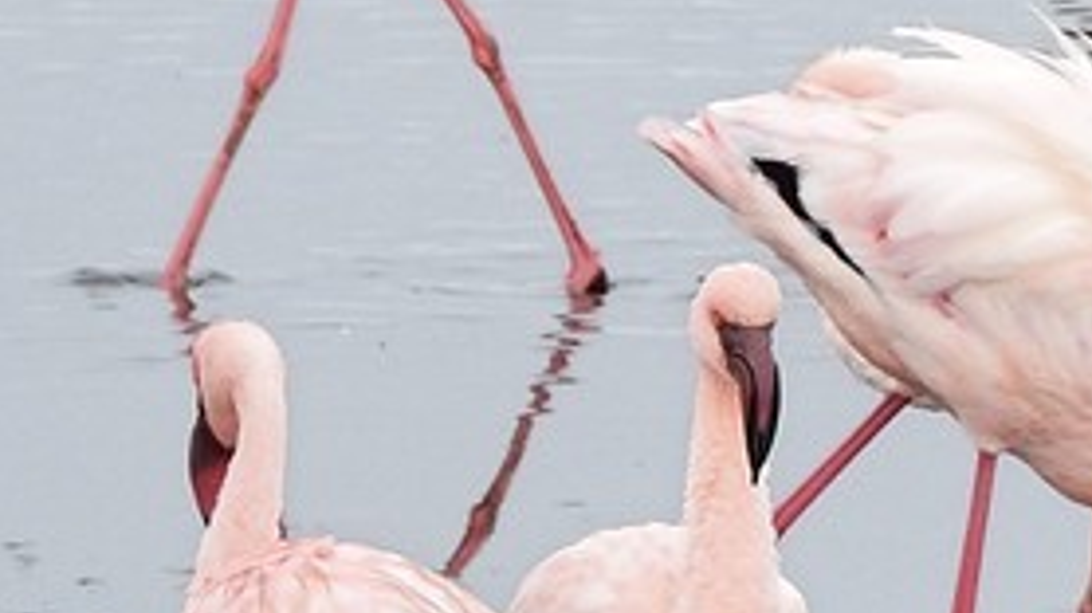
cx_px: 2852
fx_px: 34900
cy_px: 362
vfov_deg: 1.0
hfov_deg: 1.8
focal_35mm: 1206
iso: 800
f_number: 13
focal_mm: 200
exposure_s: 1/500
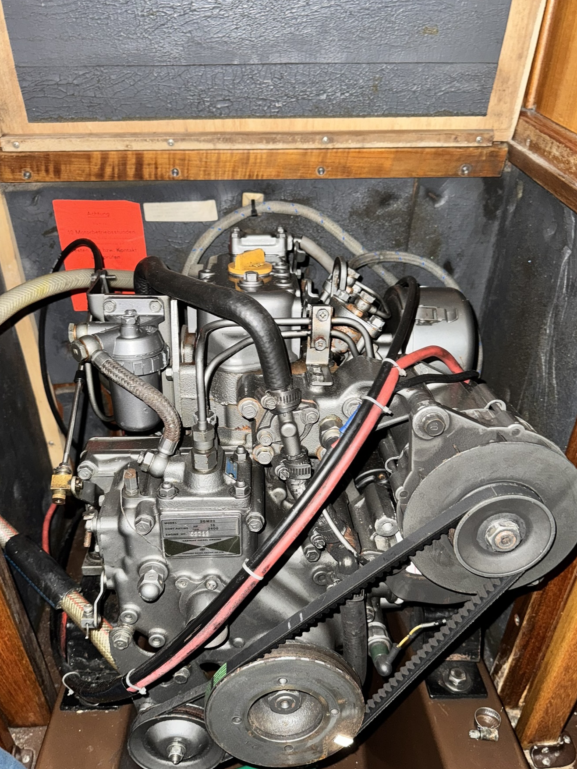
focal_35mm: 28
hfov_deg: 49.7
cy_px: 415
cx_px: 268
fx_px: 622
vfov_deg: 63.3
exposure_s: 1/4
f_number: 1.78
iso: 50
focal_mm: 6.76
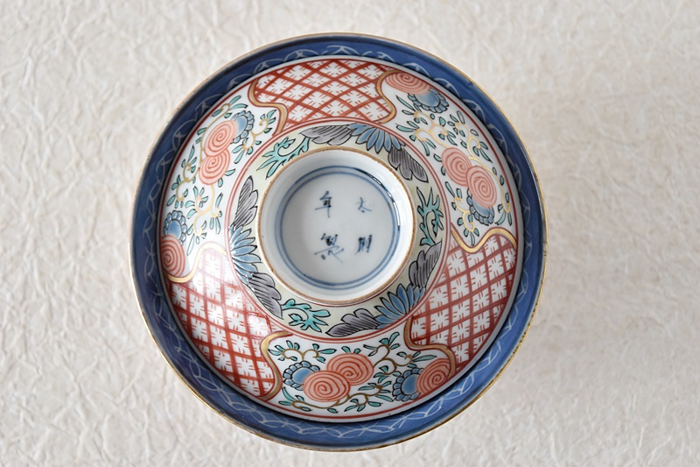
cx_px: 350
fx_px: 1604
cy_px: 234
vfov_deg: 16.5
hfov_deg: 24.6
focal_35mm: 82
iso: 800
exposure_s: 1/5
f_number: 5.6
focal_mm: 55
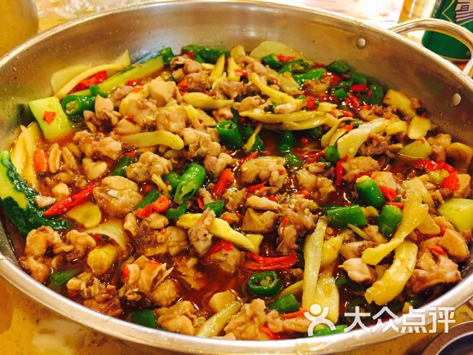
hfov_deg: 61.7
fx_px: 396
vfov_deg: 48.2
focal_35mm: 29
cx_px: 236
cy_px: 178
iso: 200
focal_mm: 4.15
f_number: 2.2
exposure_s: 1/30
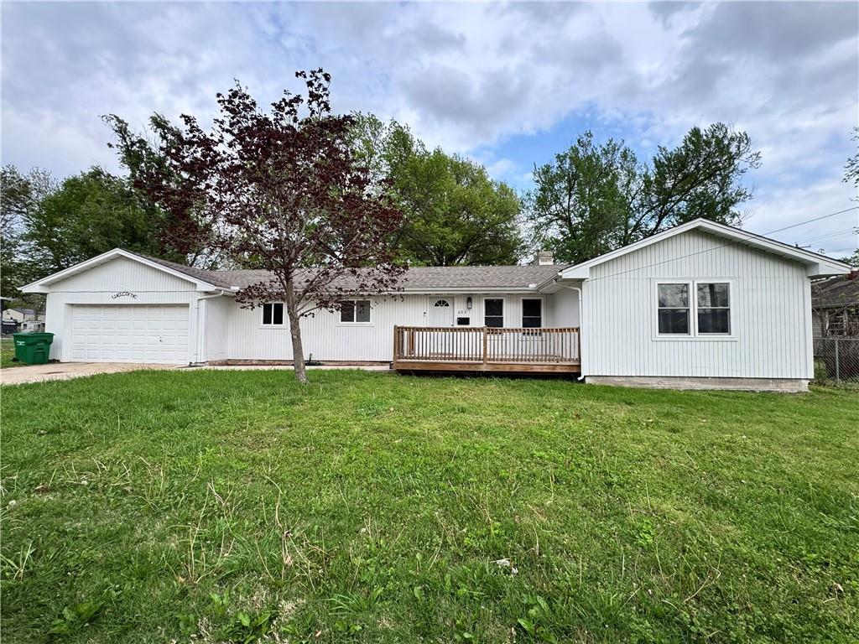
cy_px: 322
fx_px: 347
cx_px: 430
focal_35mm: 14
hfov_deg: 102.1
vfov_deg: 85.7
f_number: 2.2
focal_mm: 2.22
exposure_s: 1/332
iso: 40
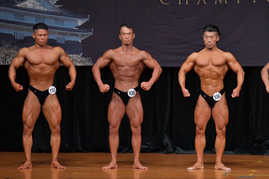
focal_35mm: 285
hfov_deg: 7.2
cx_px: 134
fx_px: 2129
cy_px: 90
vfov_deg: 4.8
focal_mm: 190
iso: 4000
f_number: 5.6
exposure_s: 1/400
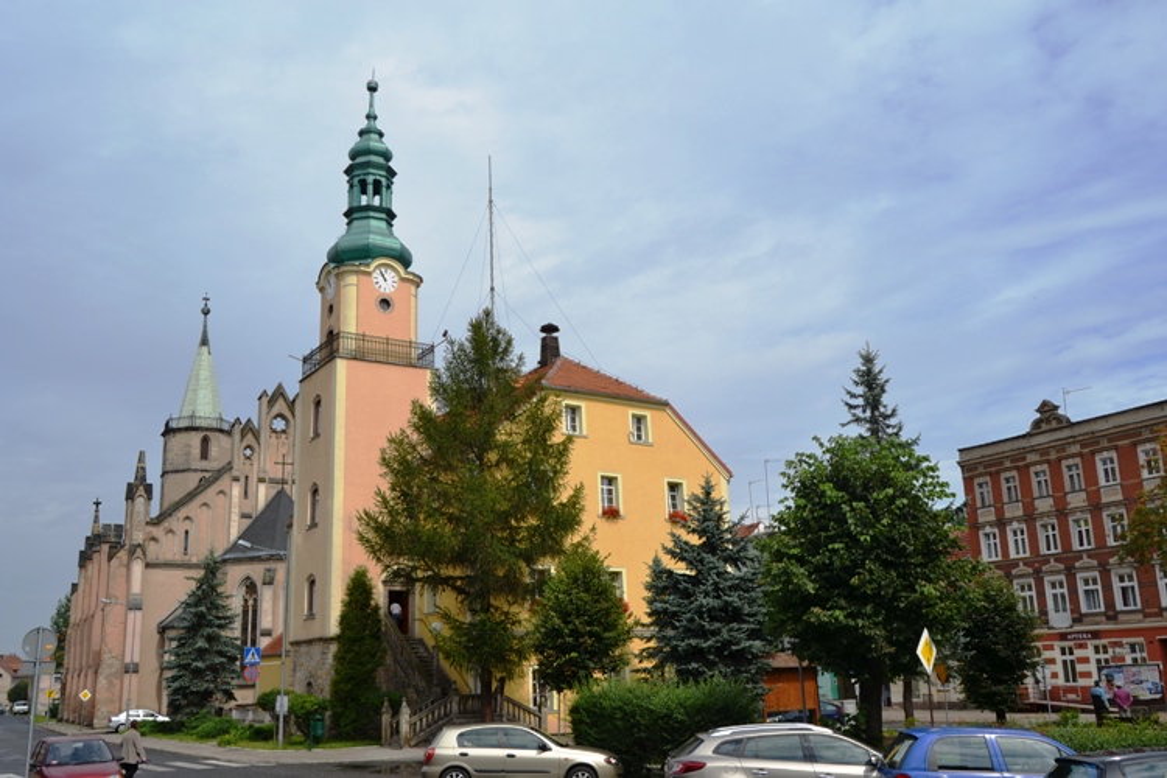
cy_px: 389
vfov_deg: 40.0
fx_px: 1070
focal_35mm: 33
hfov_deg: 57.2
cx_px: 584
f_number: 9
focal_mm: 22
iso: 100
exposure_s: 1/320
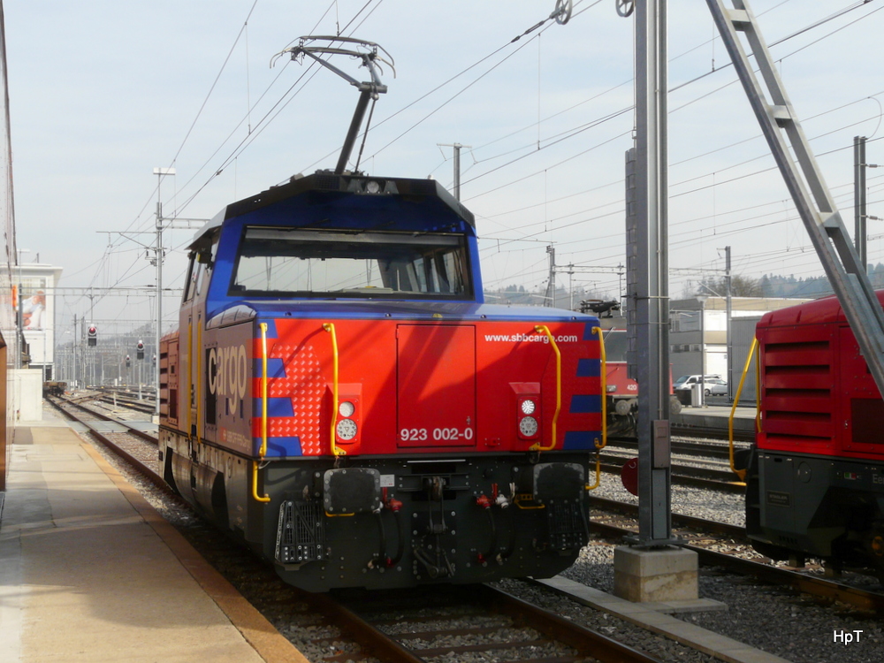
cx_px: 442
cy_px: 332
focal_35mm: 47
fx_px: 1200
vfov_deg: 30.9
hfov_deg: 40.4
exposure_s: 1/400
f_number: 5.6
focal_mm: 7.7
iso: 100
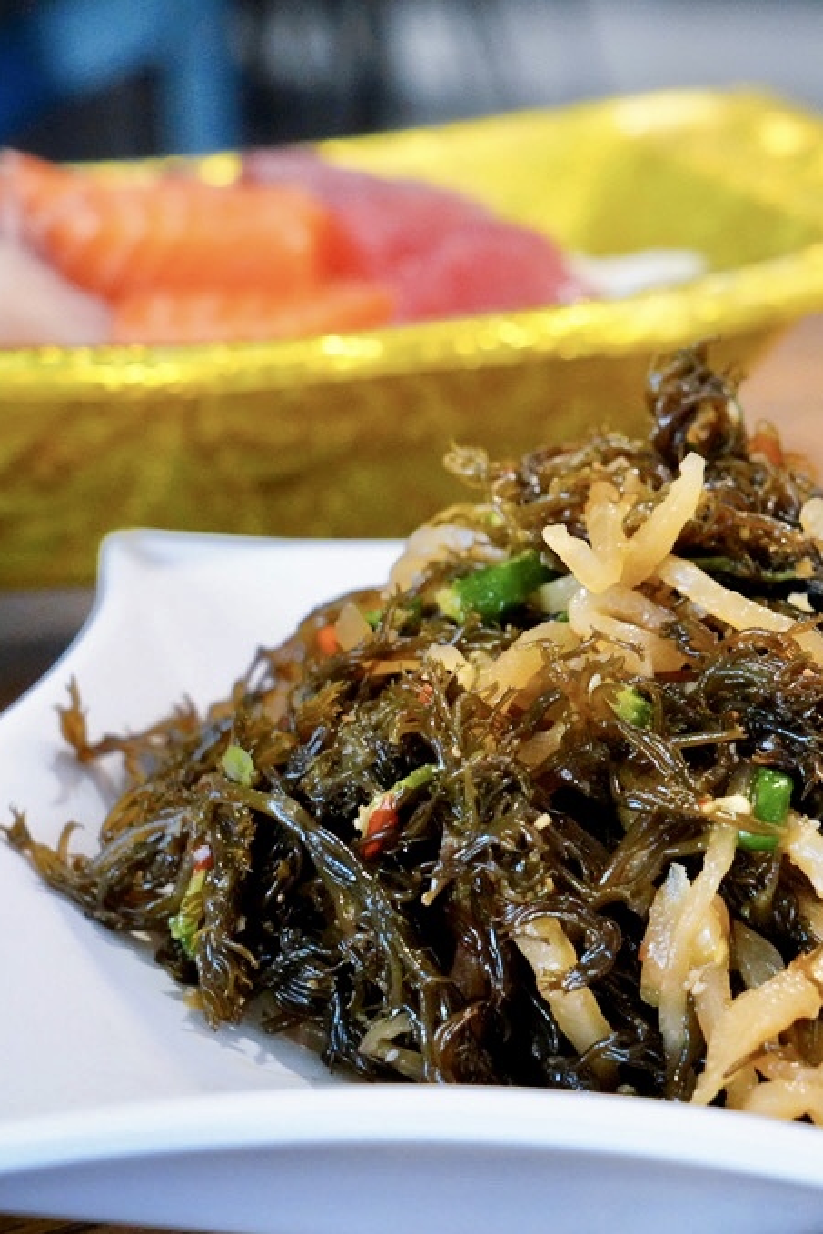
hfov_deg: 14.8
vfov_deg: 22.1
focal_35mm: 92
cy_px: 619
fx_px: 3153
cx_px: 678
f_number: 8
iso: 6400
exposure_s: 1/400
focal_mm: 61
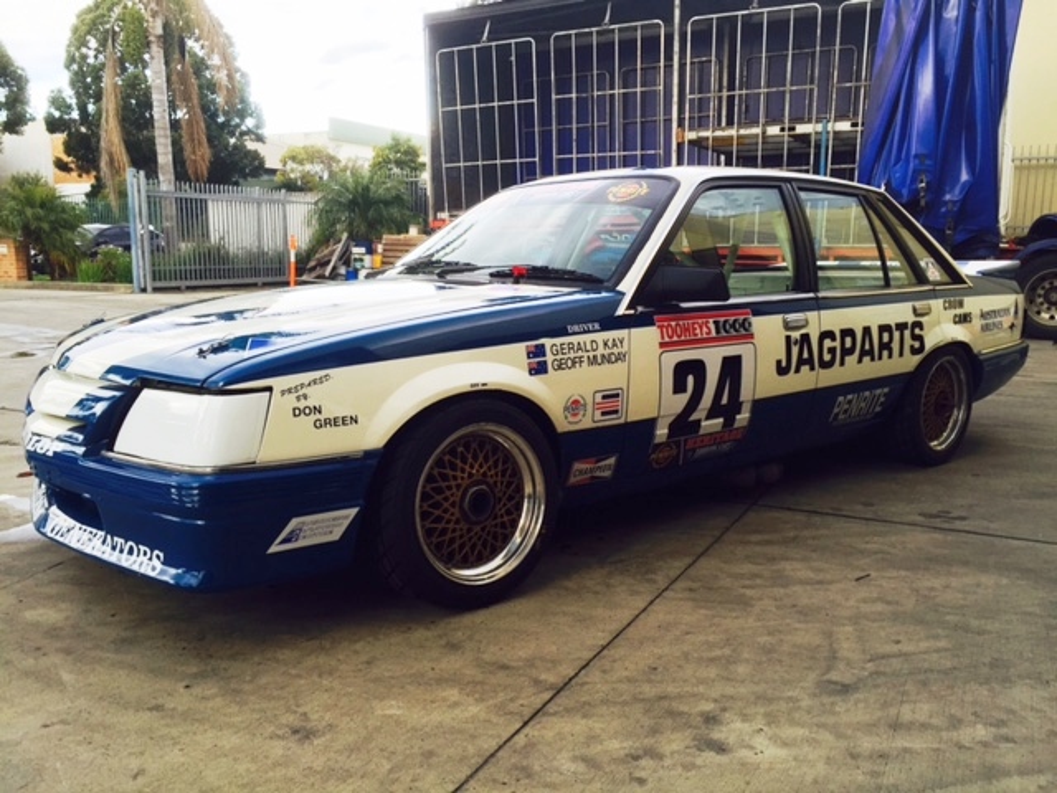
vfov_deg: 48.2
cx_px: 528
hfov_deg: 61.7
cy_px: 396
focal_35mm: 29
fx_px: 886
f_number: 2.2
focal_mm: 4.15
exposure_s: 1/40
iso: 32
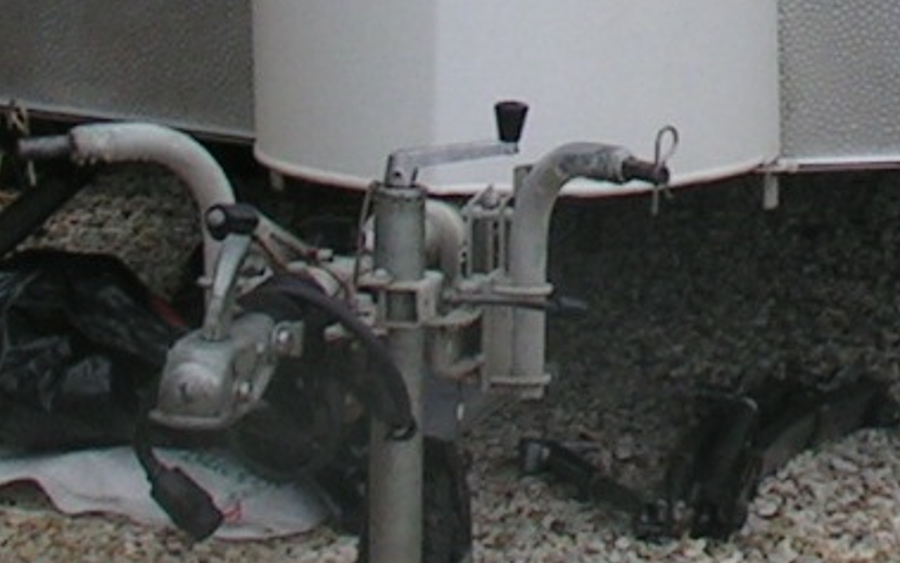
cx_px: 451
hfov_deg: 29.4
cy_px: 134
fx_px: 1717
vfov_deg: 18.5
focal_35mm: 70
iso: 50
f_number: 5.6
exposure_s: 1/80
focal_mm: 7.6
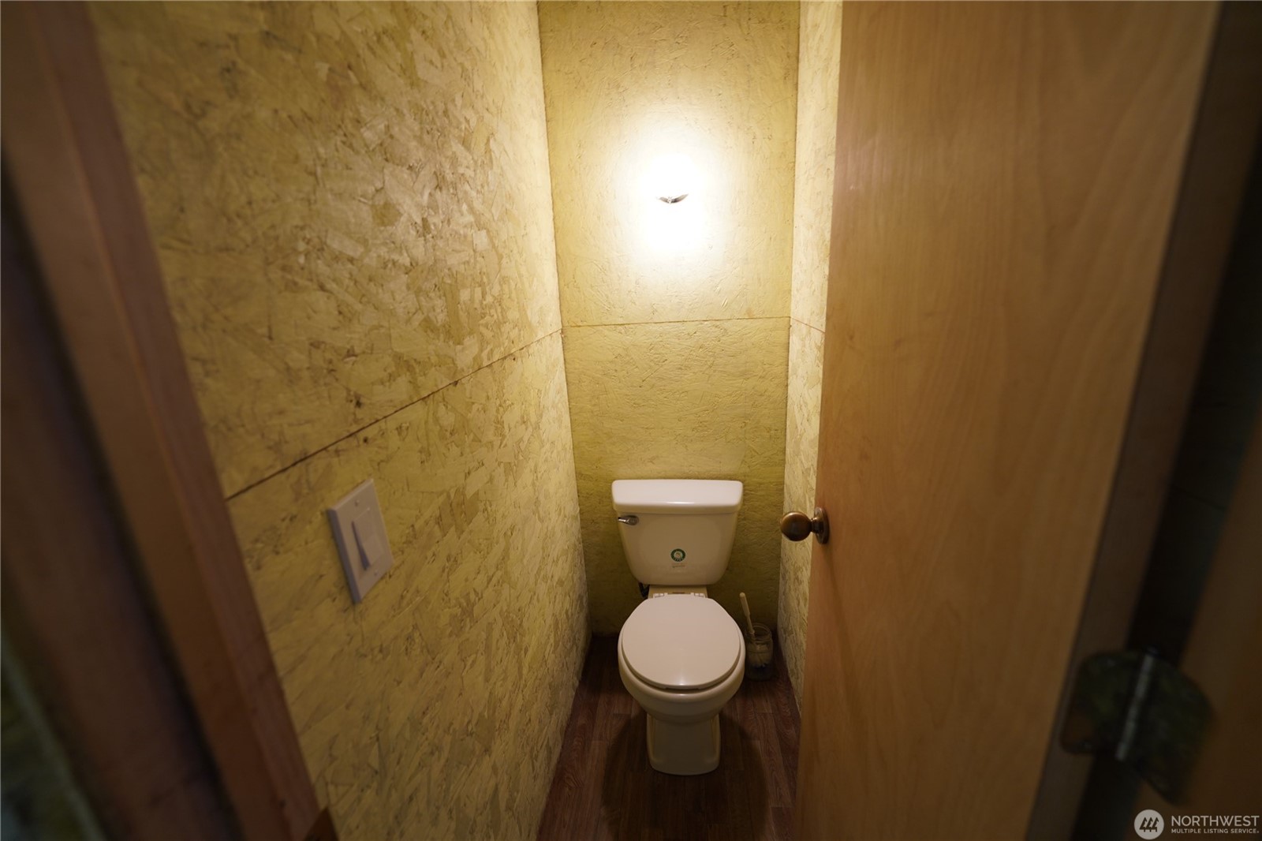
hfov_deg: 104.3
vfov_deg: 81.2
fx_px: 491
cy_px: 420
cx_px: 631
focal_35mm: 14
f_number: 4
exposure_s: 1/30
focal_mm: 14
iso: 400
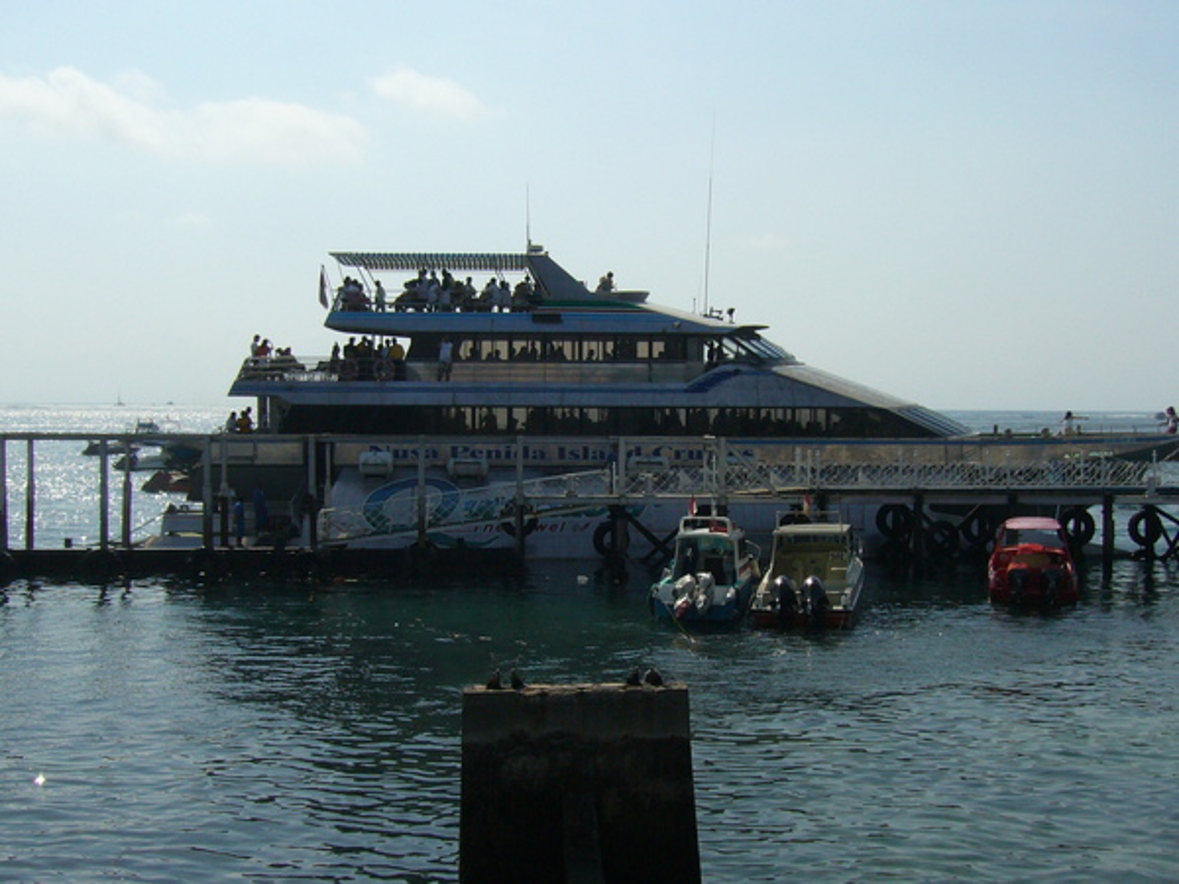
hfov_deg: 38.9
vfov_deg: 29.7
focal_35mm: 49
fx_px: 1669
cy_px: 442
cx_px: 590
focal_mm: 6
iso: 80
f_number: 5.7
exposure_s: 1/1300
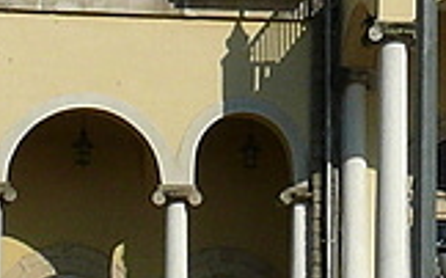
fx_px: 2842
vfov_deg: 5.6
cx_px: 622
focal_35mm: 234
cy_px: -8
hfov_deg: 8.8
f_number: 8
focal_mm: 7.4
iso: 100
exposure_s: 1/400
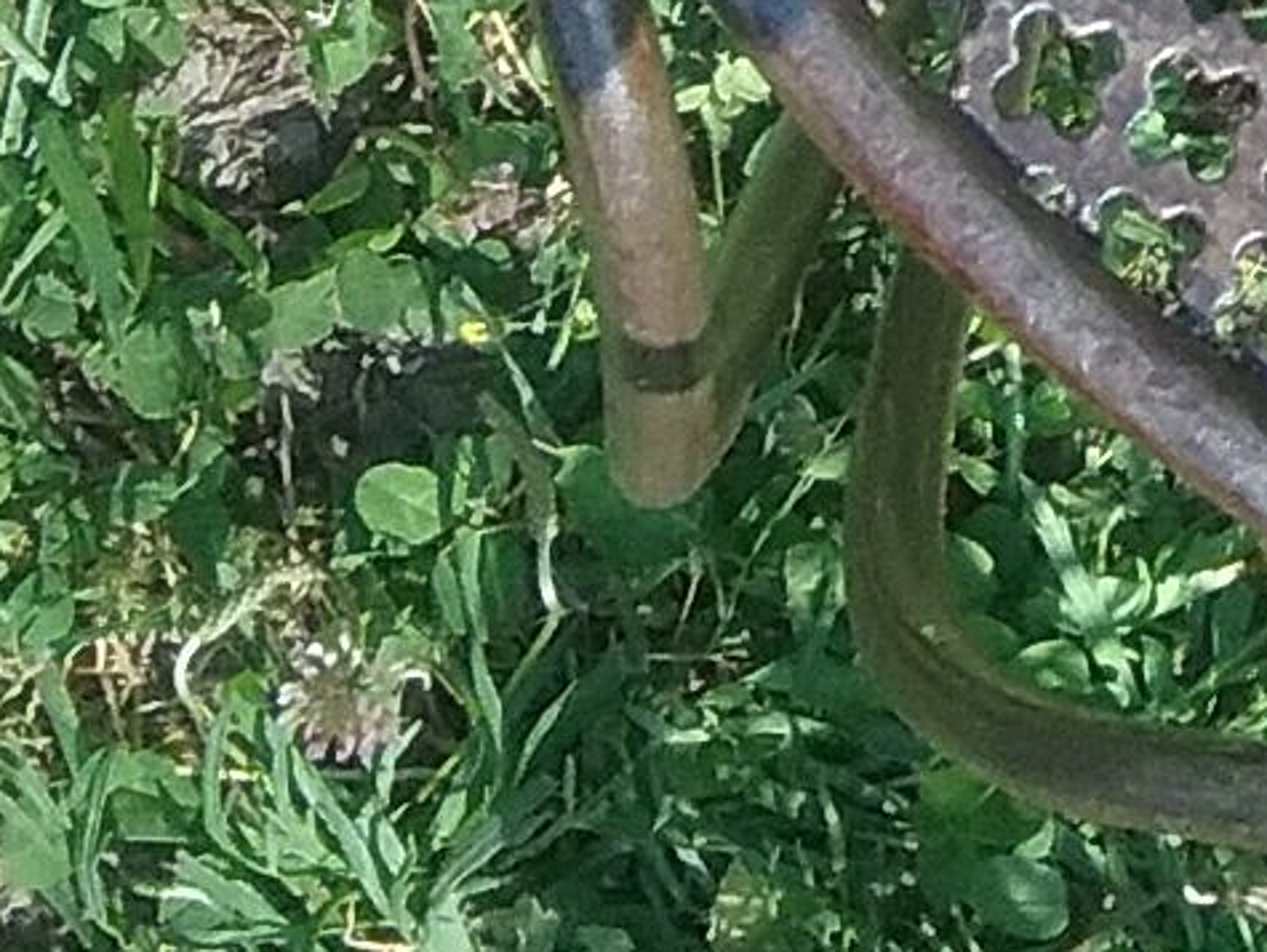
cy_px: -1432
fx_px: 6190
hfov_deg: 10.7
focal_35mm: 169
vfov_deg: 8.0
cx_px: 2542
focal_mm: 3.3
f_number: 2.2
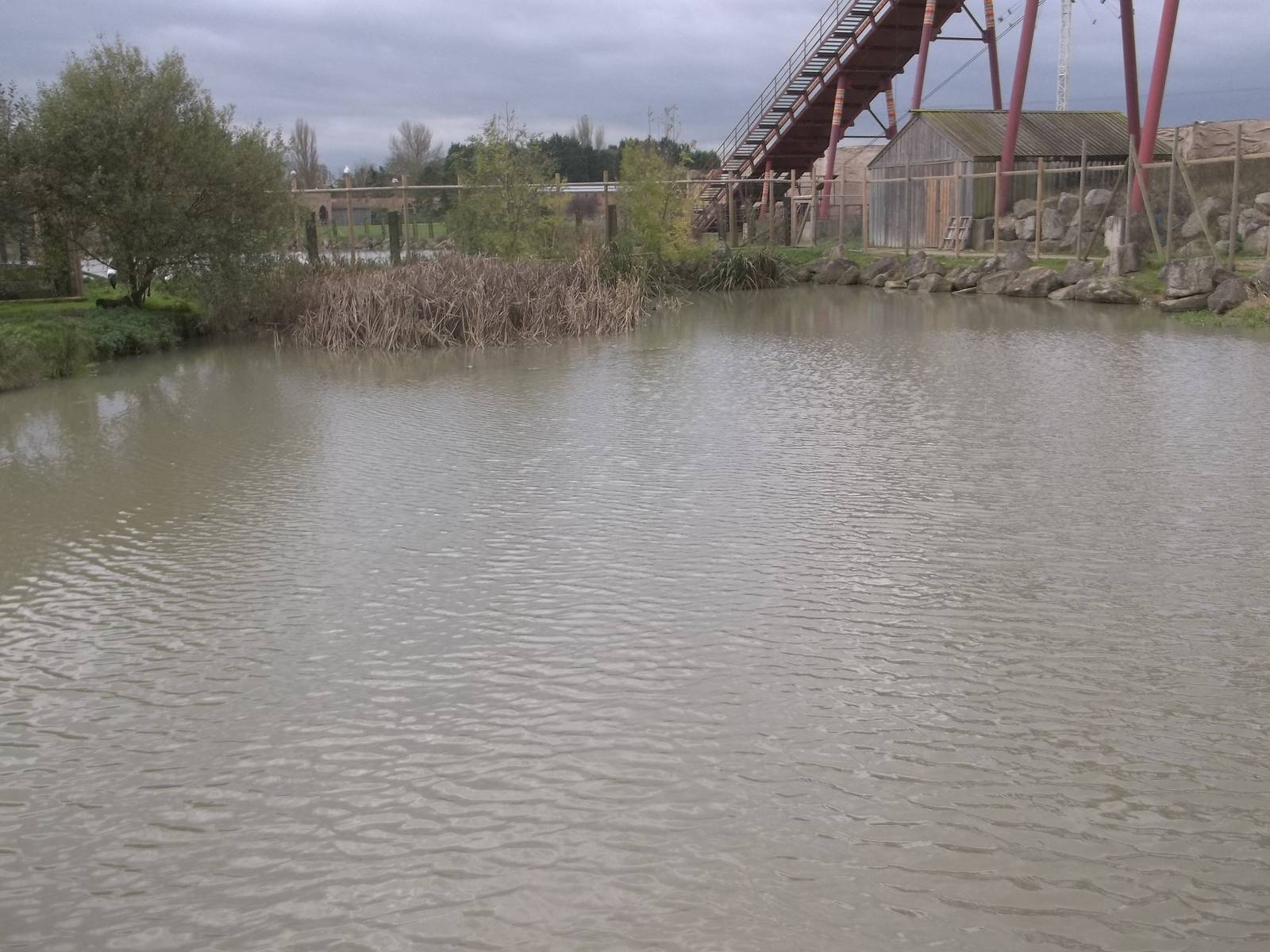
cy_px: 476
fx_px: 1211
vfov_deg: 42.9
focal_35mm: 33
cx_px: 635
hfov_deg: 55.4
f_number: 3.3
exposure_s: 1/200
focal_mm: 5.9
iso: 80
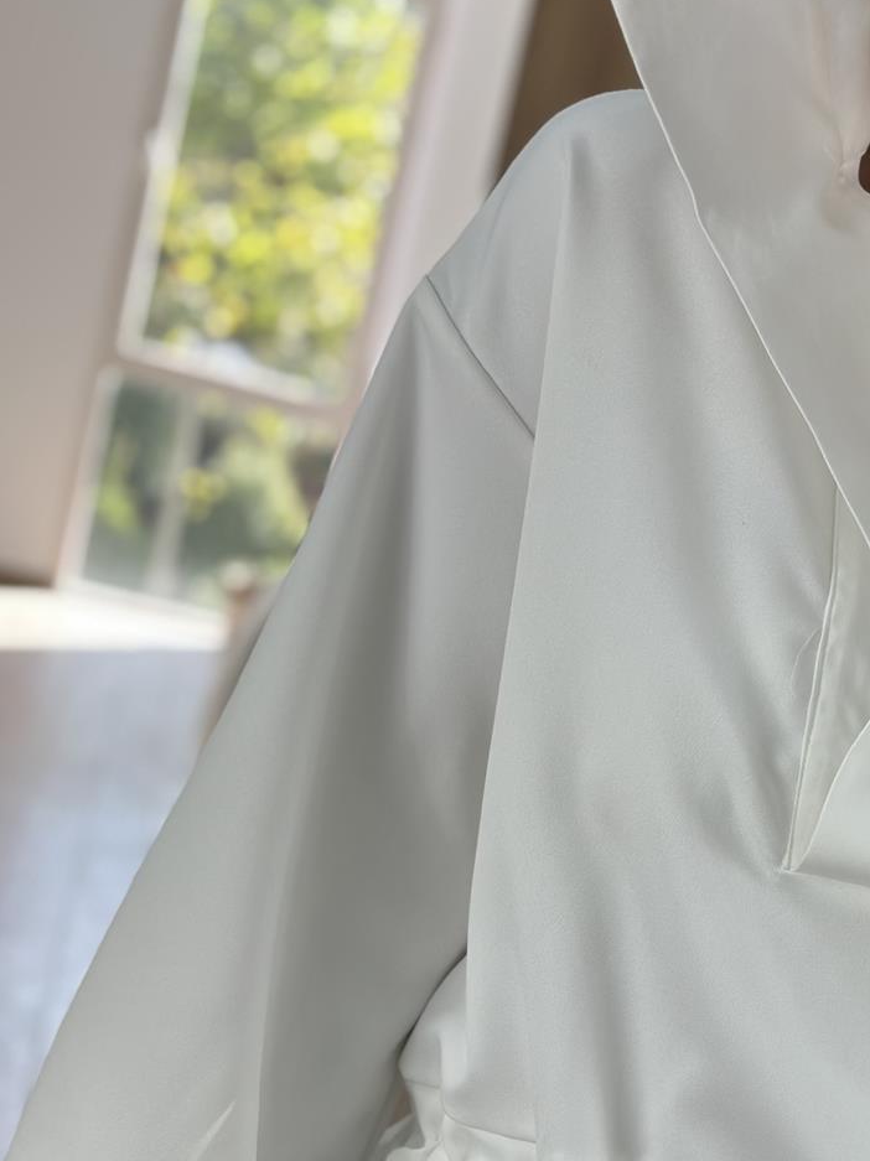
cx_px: 643
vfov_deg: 23.5
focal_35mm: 82
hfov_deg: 17.9
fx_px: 2750
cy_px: 903
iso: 80
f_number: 1.78
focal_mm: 6.86
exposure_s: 1/571
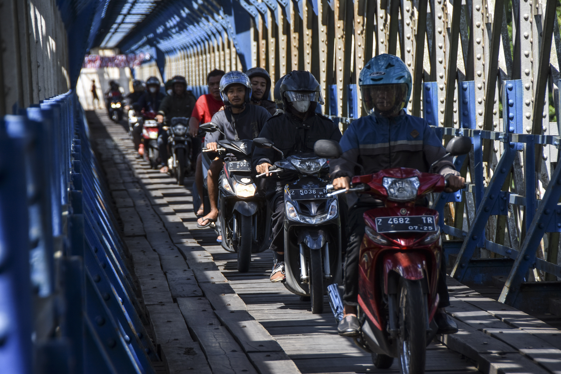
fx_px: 3506
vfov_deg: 6.1
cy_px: 187
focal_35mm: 225
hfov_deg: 9.1
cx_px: 280
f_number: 7.1
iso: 200
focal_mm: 150
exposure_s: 1/400
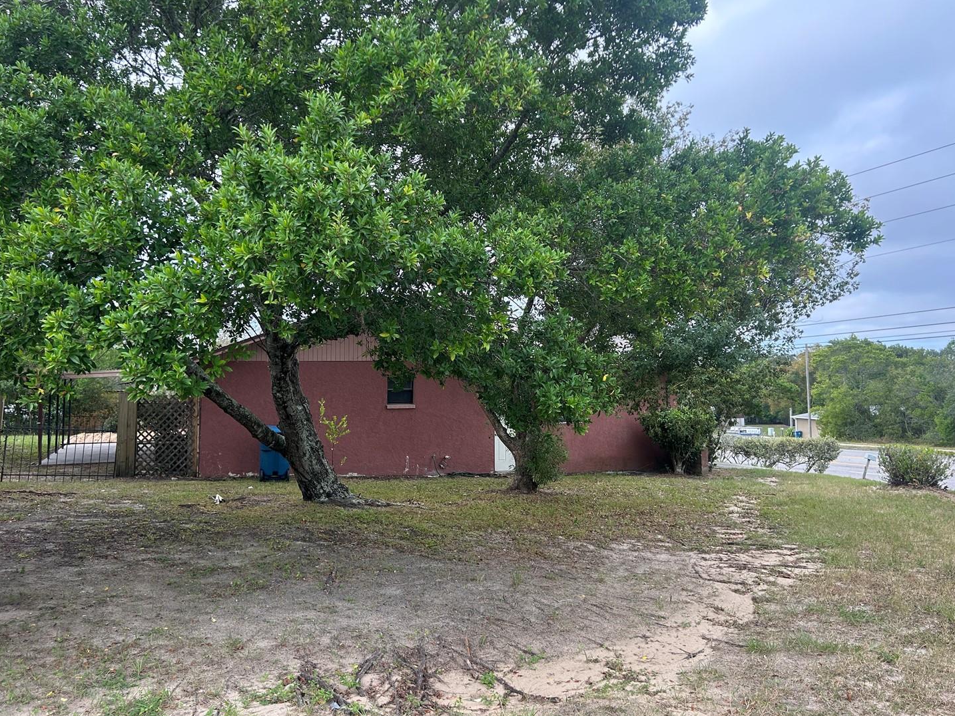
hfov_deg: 61.6
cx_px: 489
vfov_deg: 48.2
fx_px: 800
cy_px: 334
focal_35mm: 29
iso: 50
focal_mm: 5.7
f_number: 1.5
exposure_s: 1/743
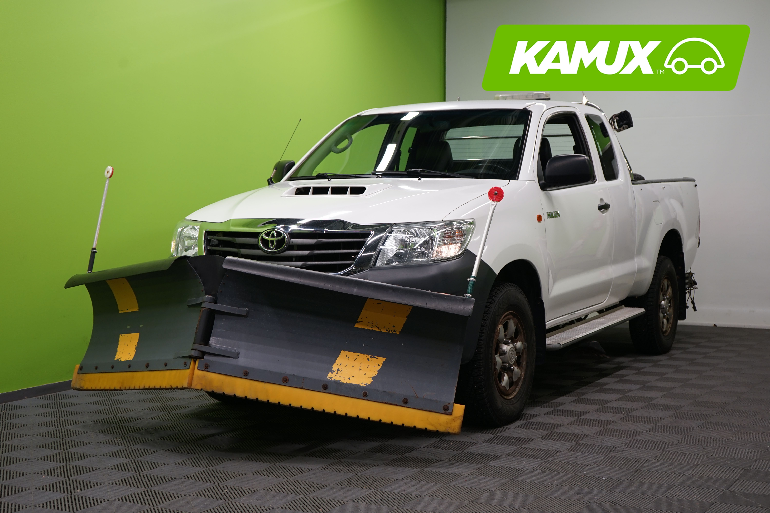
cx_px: 385
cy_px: 256
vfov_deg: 25.5
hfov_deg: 37.5
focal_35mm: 53
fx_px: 1134
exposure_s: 1/50
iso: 400
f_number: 5.6
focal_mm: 53
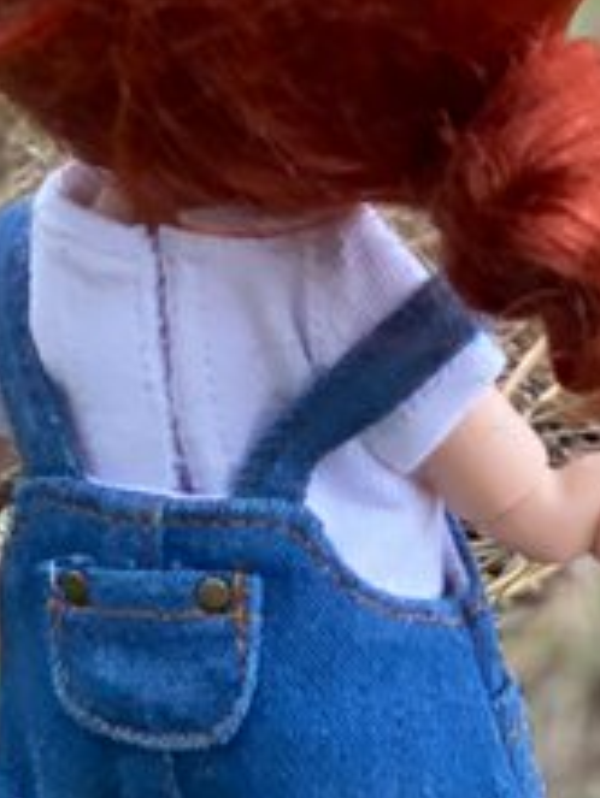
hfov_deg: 6.3
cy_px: 296
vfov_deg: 8.4
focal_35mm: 235
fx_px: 5426
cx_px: 647
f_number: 2
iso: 250
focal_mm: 6
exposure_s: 1/122
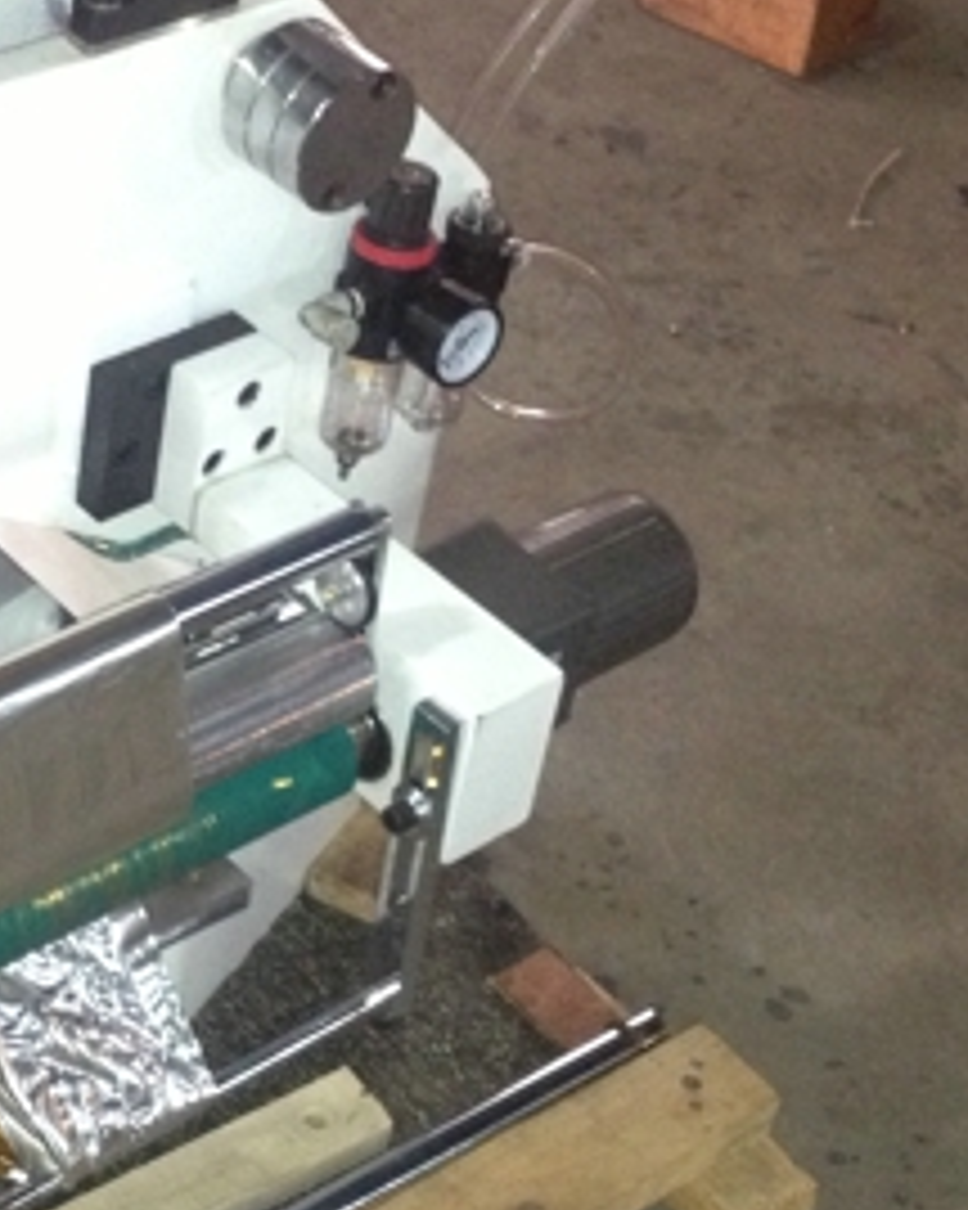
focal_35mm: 89
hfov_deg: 17.0
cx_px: 68
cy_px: 609
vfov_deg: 21.5
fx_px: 3189
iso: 400
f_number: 2.4
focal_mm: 4.28
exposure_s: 1/20
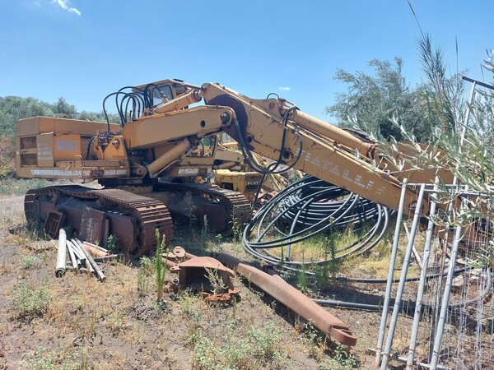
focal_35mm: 25
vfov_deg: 54.9
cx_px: 247
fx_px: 357
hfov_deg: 69.4
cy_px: 185
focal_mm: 5.23
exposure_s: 1/629
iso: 25
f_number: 1.8
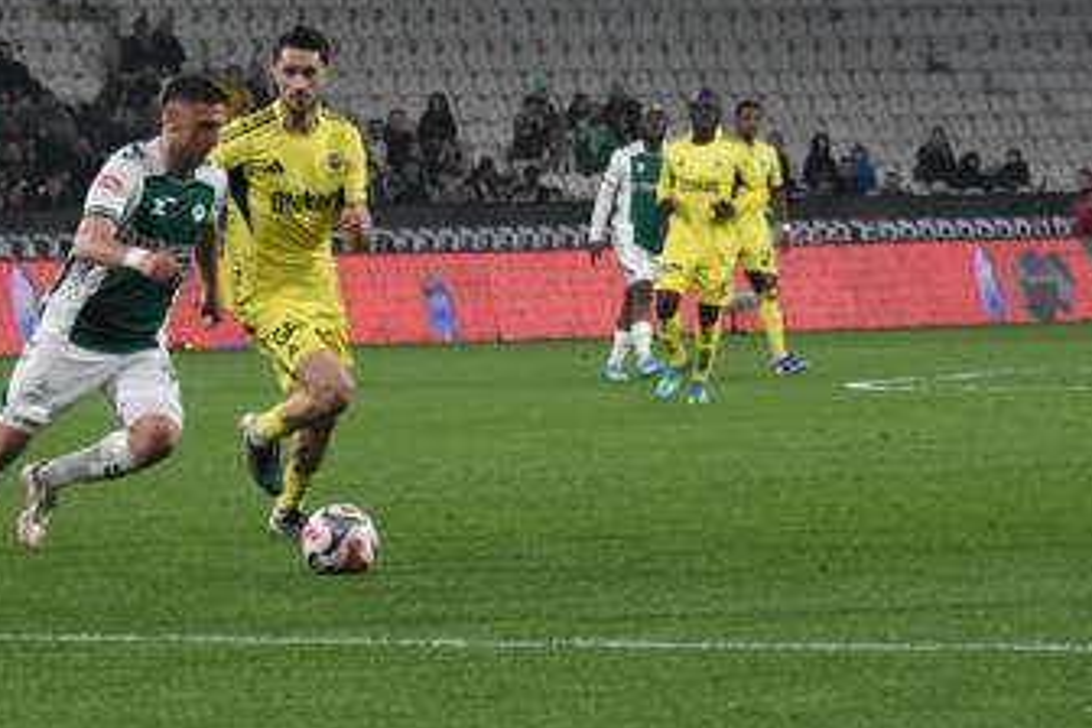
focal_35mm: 343
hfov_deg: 6.0
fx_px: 10401
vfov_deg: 4.0
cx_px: 245
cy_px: 393
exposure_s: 1/800
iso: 3200
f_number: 5.6
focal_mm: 125
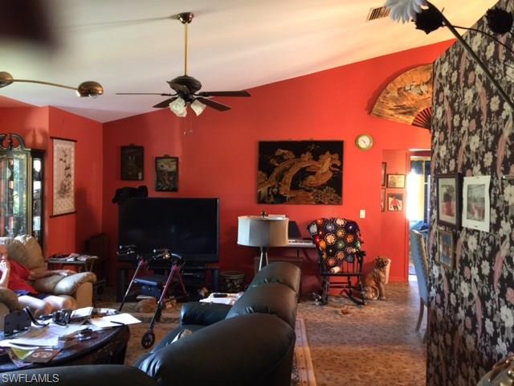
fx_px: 431
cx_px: 257
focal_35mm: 29
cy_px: 193
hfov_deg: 61.7
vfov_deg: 48.2
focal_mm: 4.15
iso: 64
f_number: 2.2
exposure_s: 1/4
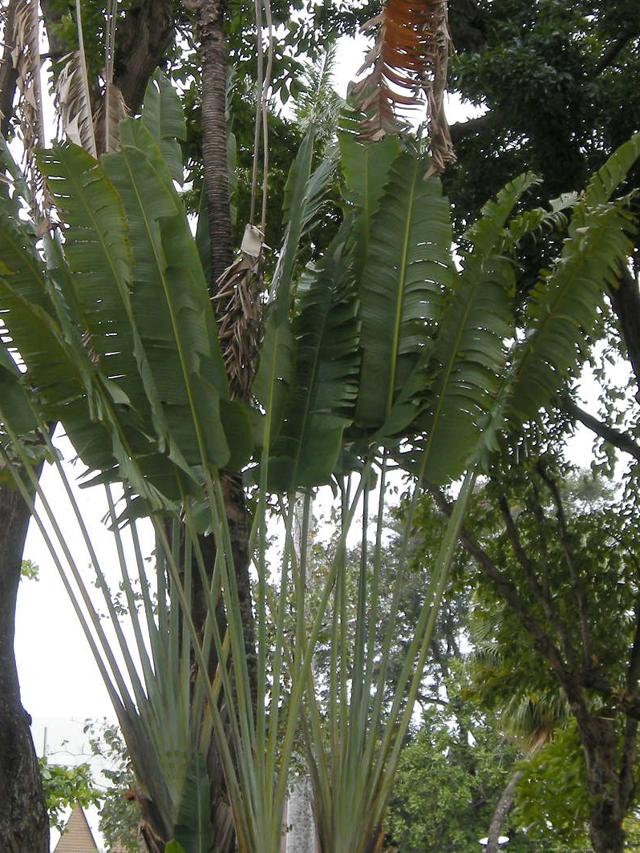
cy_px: 293
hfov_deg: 13.9
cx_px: 179
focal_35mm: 106
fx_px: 2613
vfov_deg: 18.5
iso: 64
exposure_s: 1/123
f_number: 3.9
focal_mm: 10.1
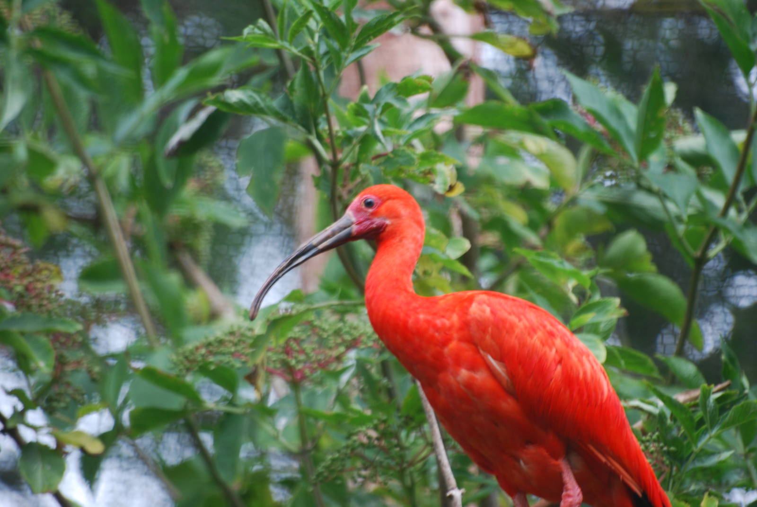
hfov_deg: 4.6
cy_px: 254
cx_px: 378
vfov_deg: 3.1
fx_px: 9474
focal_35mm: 450
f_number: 5.6
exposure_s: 1/125
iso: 200
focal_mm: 300
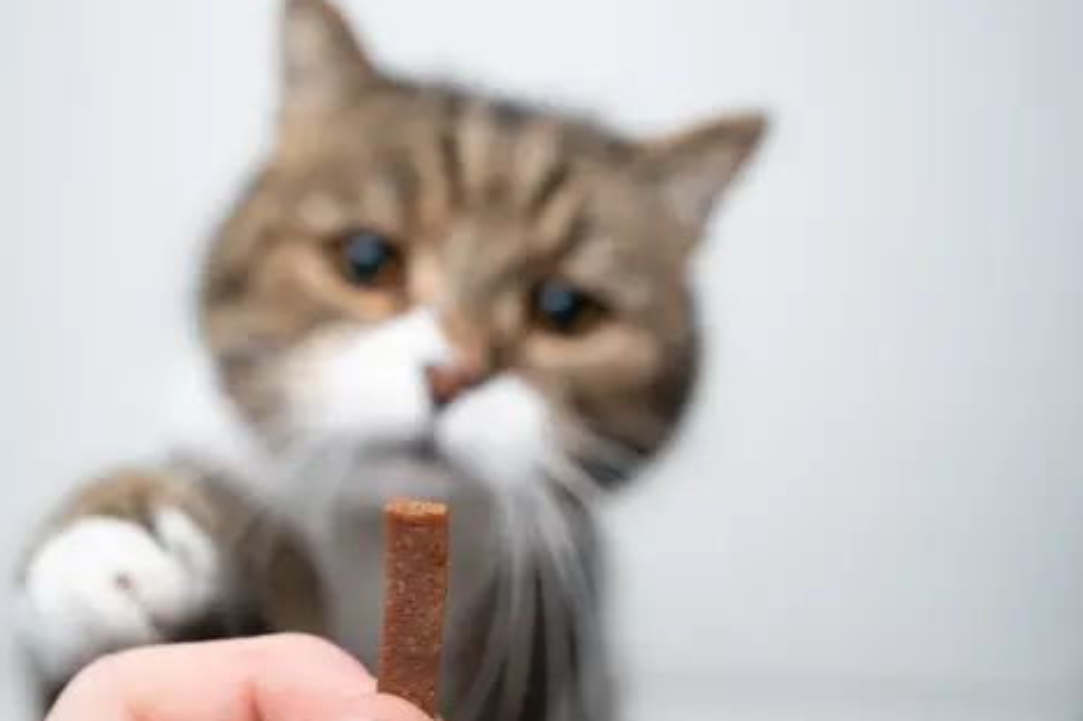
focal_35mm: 45
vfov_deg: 29.8
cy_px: 348
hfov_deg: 43.4
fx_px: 1353
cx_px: 424
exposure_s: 1/160
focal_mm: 35
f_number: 4.5
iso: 200
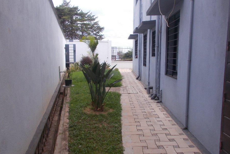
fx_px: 192
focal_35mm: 30
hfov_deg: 61.9
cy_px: 84
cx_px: 117
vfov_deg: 43.5
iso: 80
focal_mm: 4.6
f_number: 3.2
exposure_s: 1/400
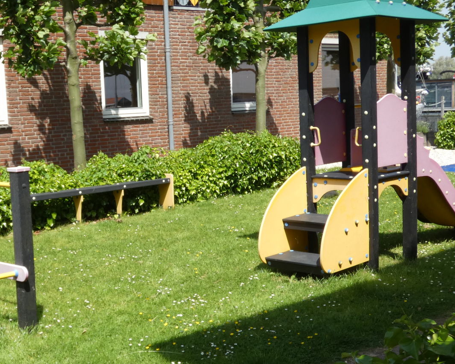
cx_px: 151
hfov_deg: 32.2
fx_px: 781
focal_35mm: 58
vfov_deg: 26.2
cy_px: 221
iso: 80
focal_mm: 5.5
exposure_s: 1/400
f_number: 4.5
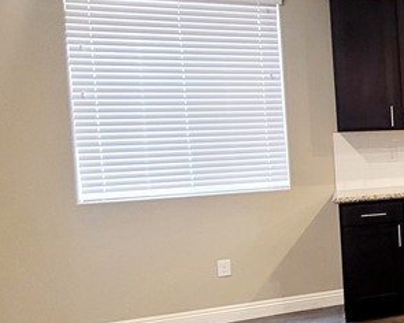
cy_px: 138
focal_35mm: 44
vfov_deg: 34.1
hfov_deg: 25.1
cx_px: 670
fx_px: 526
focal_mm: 2.2
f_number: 2.2
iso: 400
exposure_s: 1/30
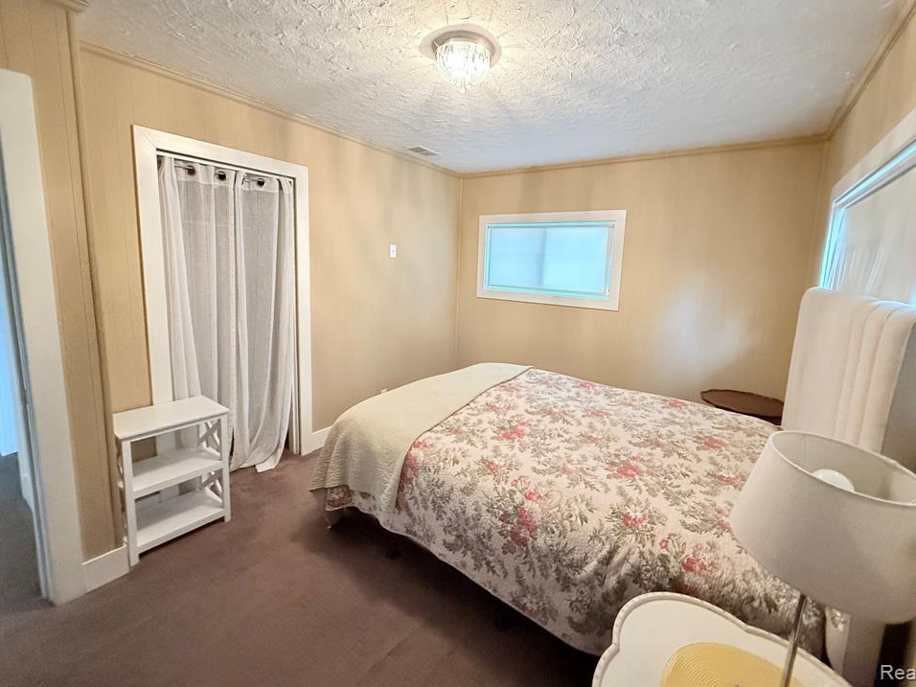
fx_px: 397
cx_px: 487
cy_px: 320
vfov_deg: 81.6
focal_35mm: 15
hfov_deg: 98.0
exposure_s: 1/60
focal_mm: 2.22
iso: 800
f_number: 2.2
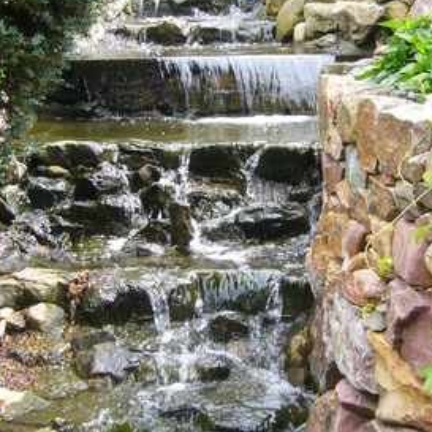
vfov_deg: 25.2
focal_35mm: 68
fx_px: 960
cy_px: 149
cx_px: 217
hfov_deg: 25.4
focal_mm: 5.8
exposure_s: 1/200
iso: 100
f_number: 2.8
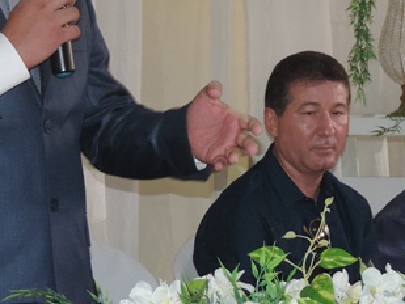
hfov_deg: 10.9
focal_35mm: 181
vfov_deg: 8.2
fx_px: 2118
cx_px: 349
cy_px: 30
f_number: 3.9
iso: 280
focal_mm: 12.4
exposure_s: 1/50
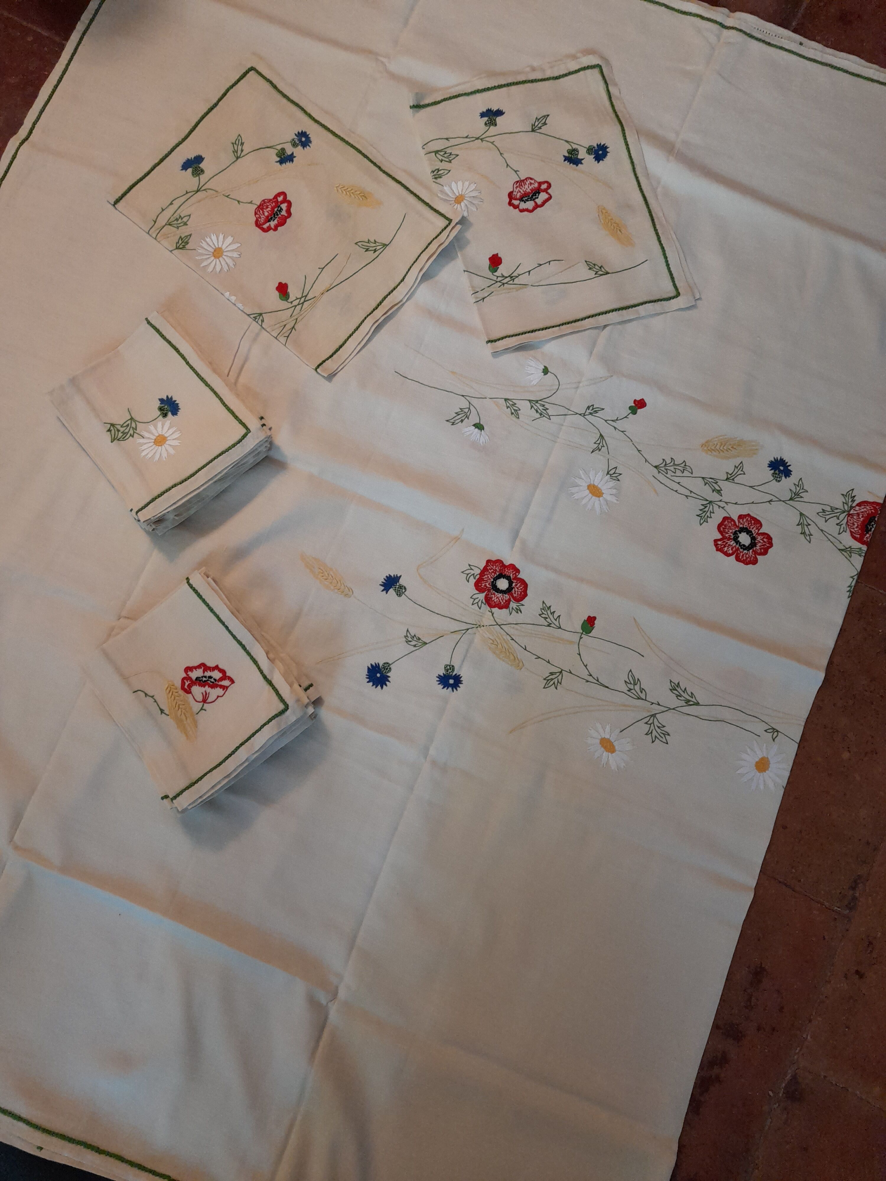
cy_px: 590
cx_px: 443
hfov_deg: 54.9
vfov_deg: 69.4
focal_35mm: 25
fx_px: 853
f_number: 2
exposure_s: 1/50
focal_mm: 4.6
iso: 250
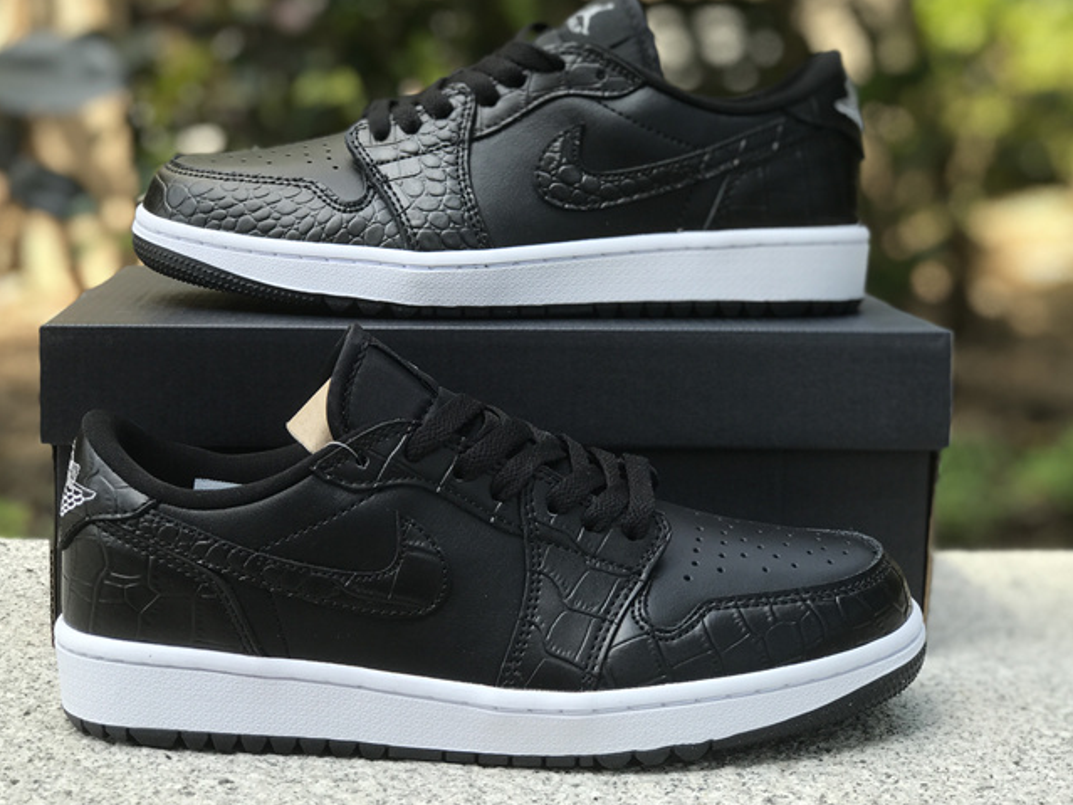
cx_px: 509
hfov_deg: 29.4
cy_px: 396
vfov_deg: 22.2
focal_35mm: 66
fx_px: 2045
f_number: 2.8
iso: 20
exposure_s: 1/184
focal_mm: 6.6
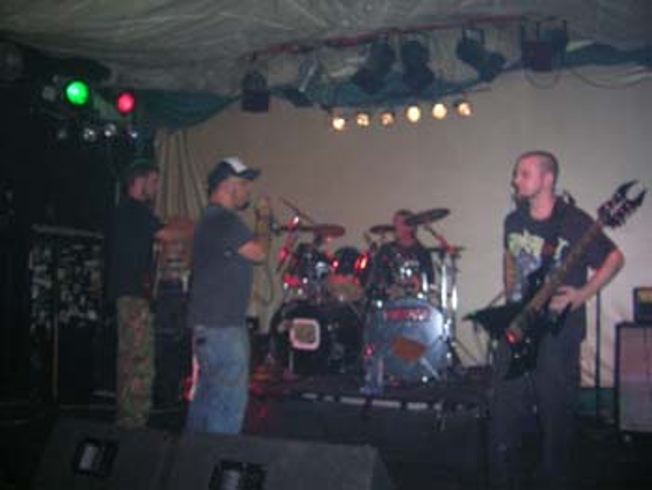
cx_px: 326
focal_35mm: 35
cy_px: 245
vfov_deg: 40.7
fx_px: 660
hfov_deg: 52.6
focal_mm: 5.4
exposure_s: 1/60.1
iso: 200
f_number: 2.8
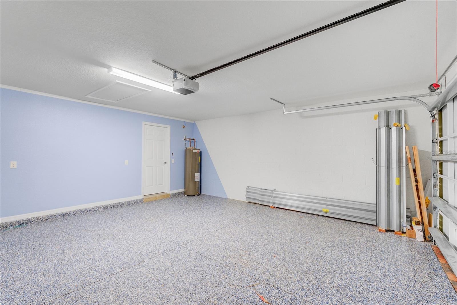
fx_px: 203
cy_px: 152
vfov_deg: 73.8
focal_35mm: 16
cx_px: 228
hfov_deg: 96.7
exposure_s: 1/4
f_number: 8
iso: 400
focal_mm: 16
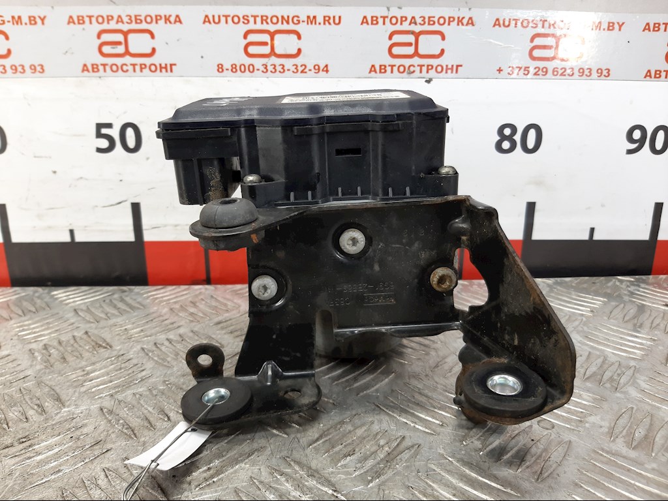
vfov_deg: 53.1
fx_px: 502
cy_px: 250
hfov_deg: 67.3
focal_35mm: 26
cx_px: 334
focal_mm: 3.93
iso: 64
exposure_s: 1/50
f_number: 1.7
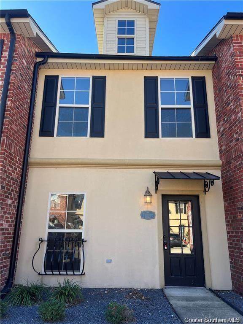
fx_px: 243
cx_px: 122
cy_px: 162
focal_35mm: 26
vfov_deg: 67.3
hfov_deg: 53.1
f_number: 1.5
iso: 50
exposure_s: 1/853
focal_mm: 5.7
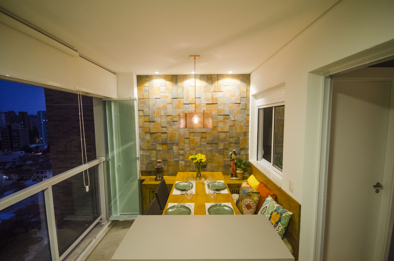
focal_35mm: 15
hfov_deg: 100.5
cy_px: 130
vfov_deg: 77.1
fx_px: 164
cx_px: 197
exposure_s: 1/40
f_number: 4
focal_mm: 10
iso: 1250
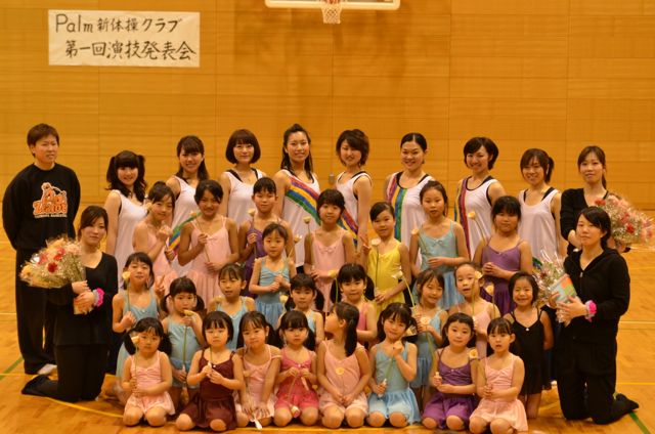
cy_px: 217
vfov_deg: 13.4
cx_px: 328
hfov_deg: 20.1
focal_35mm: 102
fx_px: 1852
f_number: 3.5
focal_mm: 68
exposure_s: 1/80
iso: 1600
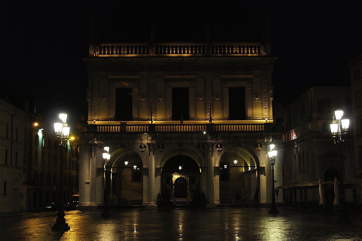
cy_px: 120
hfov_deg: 41.2
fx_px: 482
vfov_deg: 28.0
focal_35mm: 48
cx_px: 181
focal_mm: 32
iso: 320
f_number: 2.8
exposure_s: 1/30
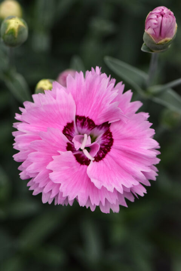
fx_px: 1188
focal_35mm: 158
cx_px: 90
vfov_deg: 13.0
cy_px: 136
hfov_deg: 8.7
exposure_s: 1/800
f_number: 8
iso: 1000
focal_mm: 105
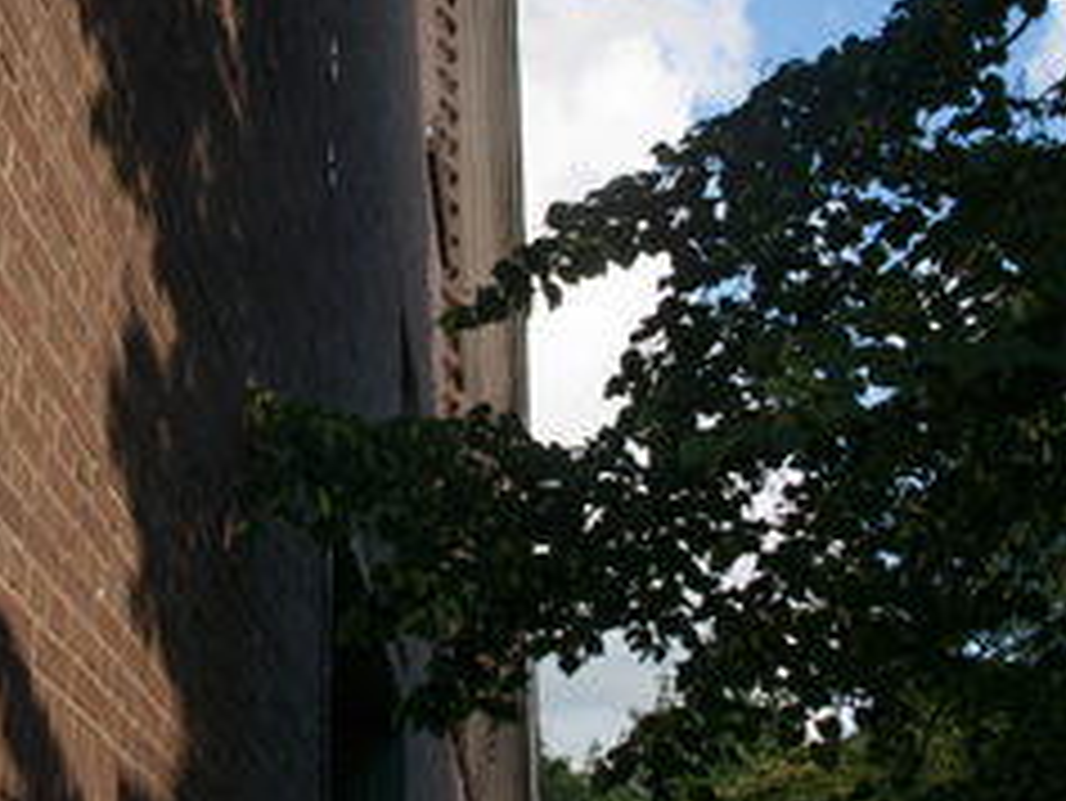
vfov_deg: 21.9
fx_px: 2064
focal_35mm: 67
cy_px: 351
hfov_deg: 28.9
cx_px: 457
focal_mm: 22
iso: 100
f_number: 10
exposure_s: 1/80
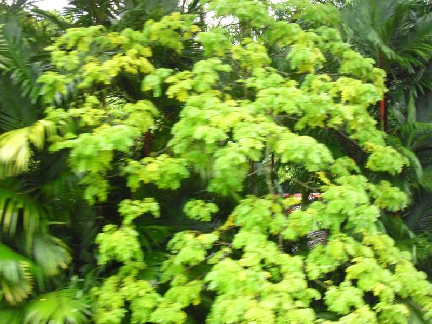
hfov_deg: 49.0
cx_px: 216
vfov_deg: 37.7
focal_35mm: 38
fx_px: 474
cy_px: 162
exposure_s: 1/60
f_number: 2.8
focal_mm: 6.2
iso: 400
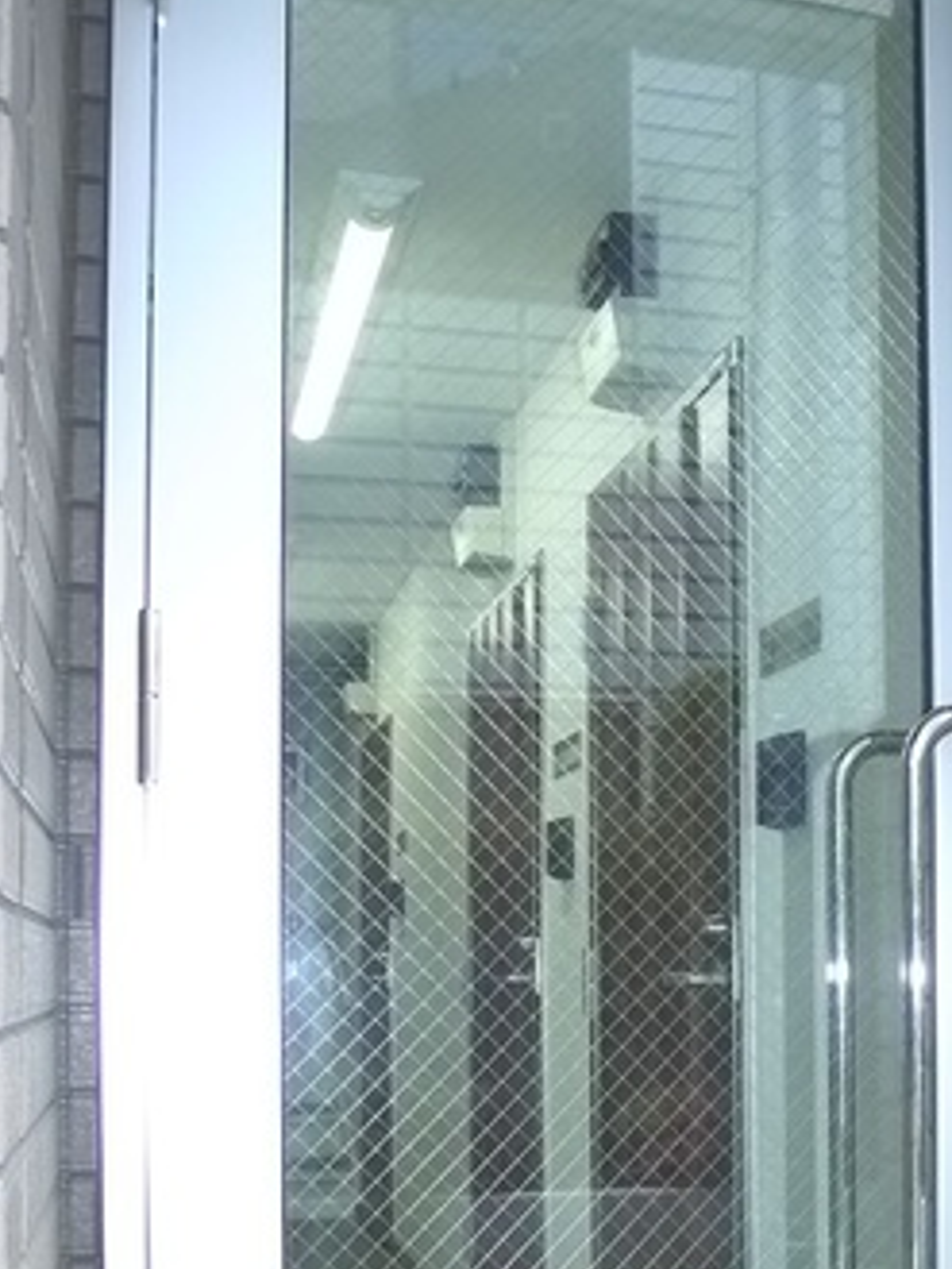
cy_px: 945
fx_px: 1869
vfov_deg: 36.6
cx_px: 595
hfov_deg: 28.5
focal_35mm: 51
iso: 400
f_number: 2
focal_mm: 5.1
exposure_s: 1/80
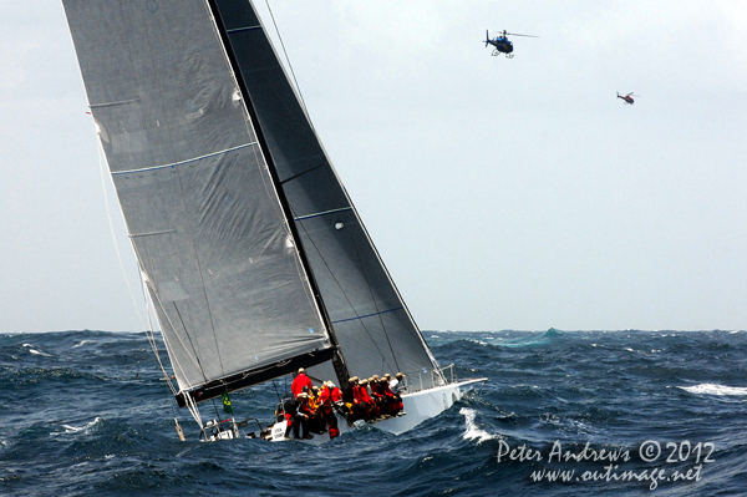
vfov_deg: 4.6
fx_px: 6220
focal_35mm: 300
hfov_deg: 6.9
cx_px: 374
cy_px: 248
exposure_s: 1/1000
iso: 400
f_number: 7.1
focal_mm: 200
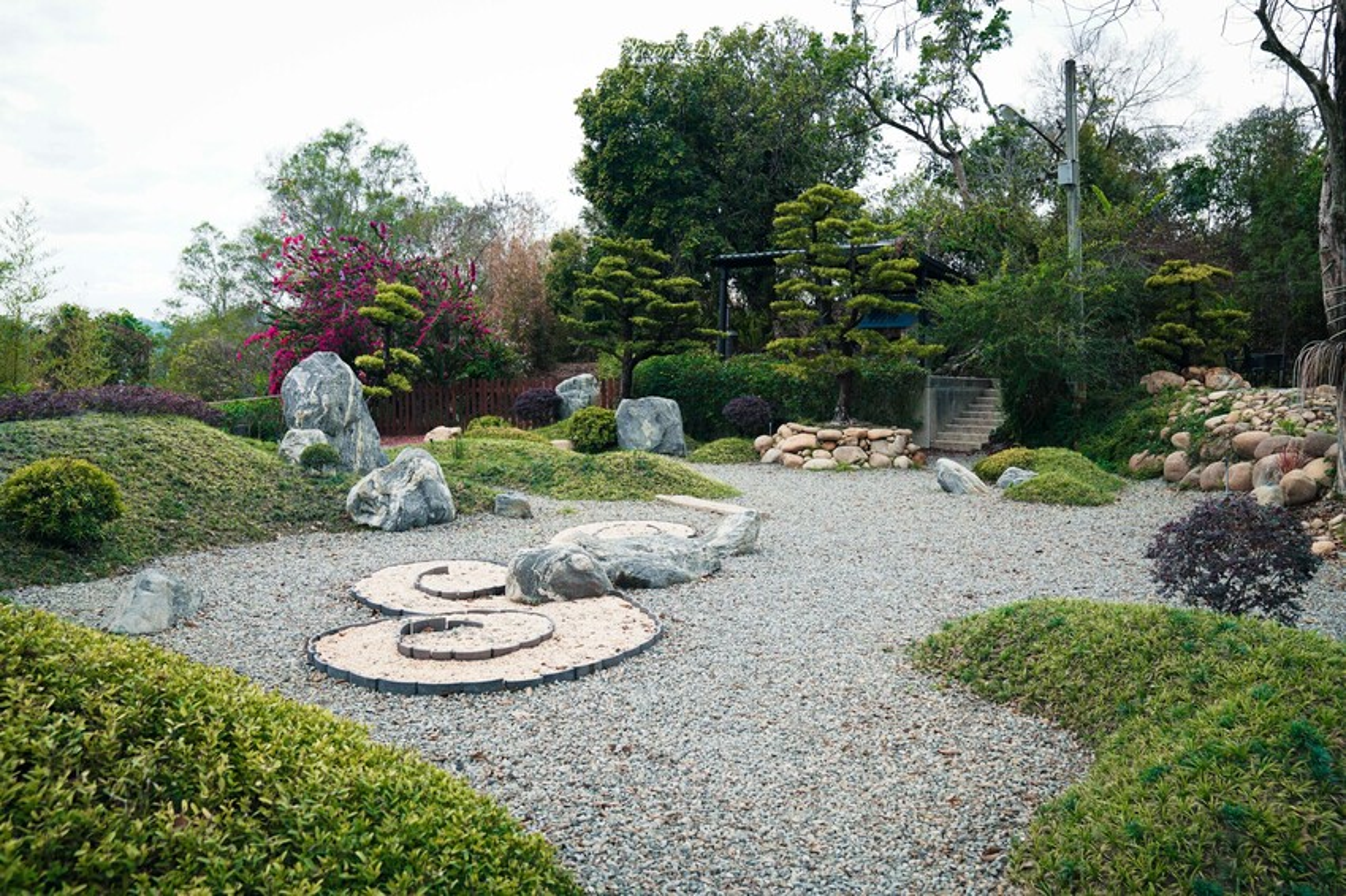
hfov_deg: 61.9
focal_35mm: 30
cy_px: 448
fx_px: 1121
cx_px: 673
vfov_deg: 43.6
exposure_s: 1/200
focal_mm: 30
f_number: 3.5
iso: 100
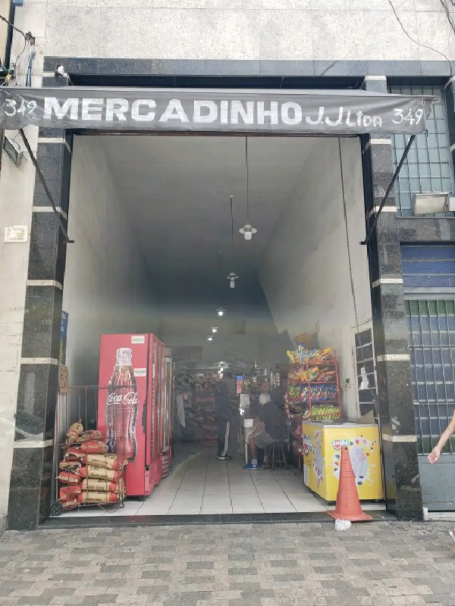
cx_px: 228
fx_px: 455
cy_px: 303
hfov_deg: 53.1
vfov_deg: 67.3
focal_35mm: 26
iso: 50
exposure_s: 1/294
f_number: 2.4
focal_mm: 4.3
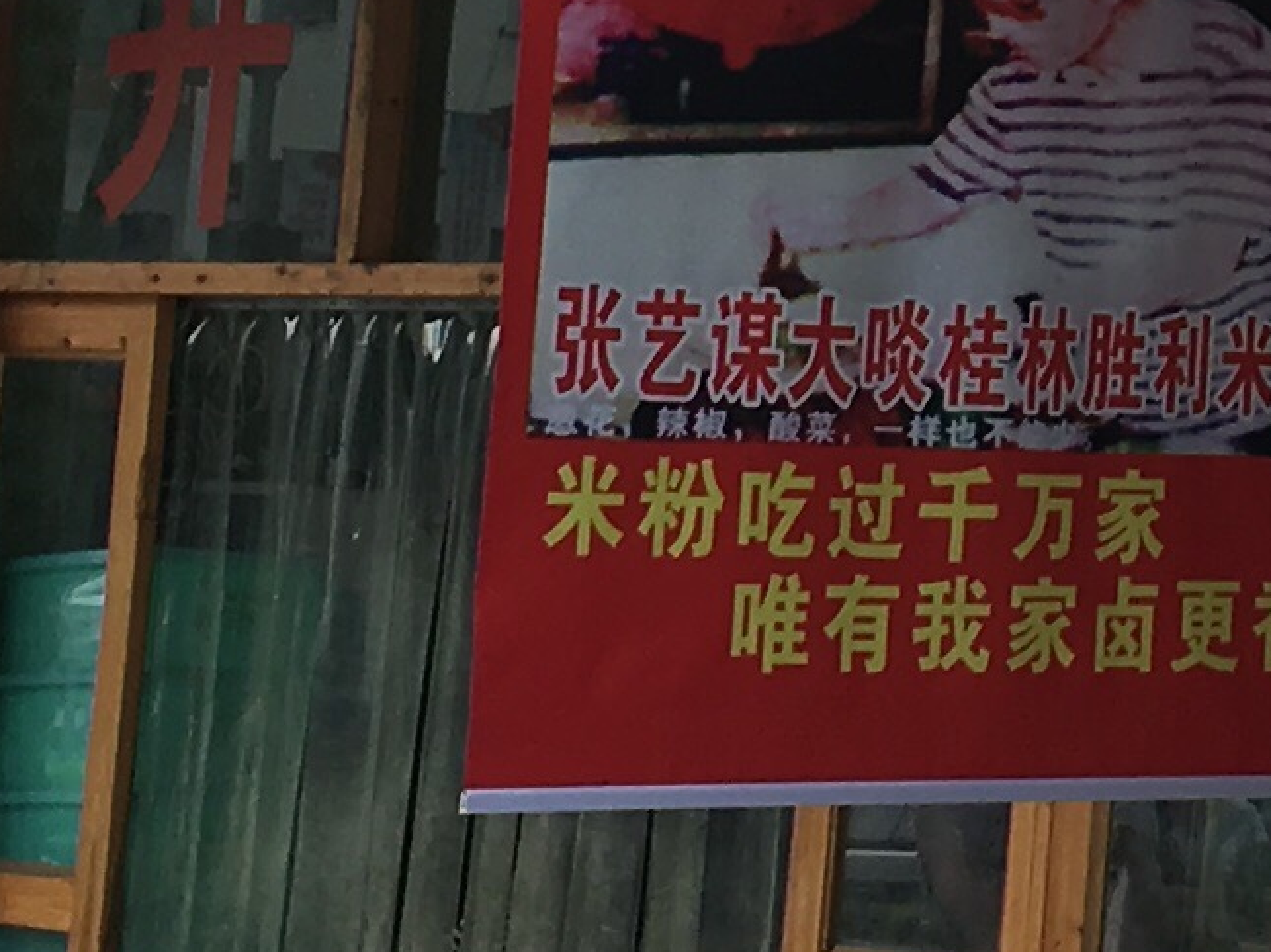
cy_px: -510
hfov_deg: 10.6
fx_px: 6607
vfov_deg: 8.1
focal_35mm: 180
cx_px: 1989
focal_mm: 4.15
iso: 25
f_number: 2.2
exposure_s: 1/354
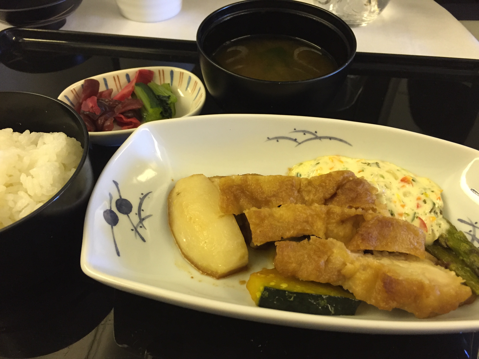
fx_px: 401
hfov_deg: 61.7
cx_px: 240
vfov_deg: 48.2
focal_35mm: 29
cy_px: 180
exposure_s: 1/17
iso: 250
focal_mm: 4.15
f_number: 2.2
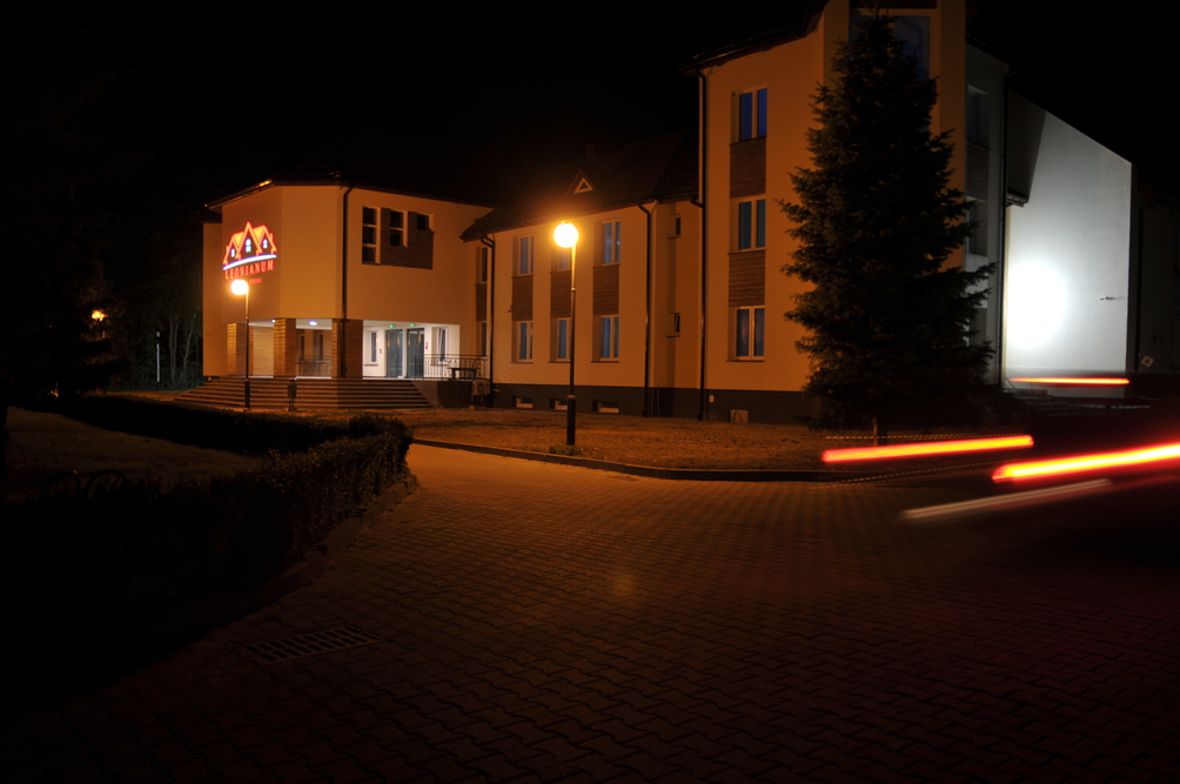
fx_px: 982
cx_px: 590
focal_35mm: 30
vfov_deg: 43.5
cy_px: 392
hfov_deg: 62.0
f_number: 2.8
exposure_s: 1/2.5
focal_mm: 20
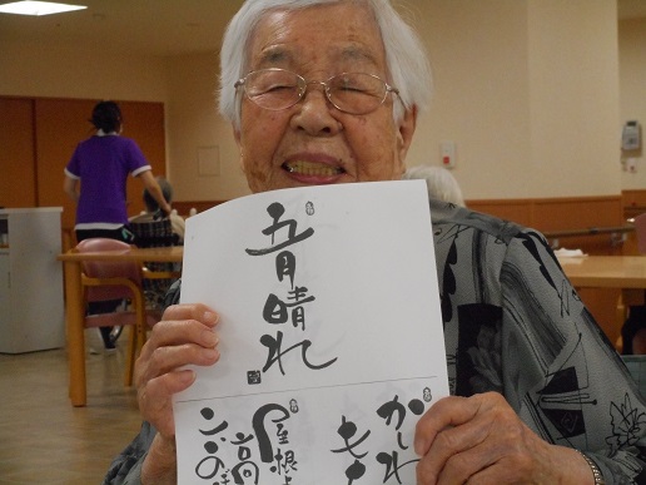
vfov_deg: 19.1
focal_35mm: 77
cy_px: 242
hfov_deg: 25.3
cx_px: 323
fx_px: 1437
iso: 800
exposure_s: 1/100
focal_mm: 13.8
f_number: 5.5
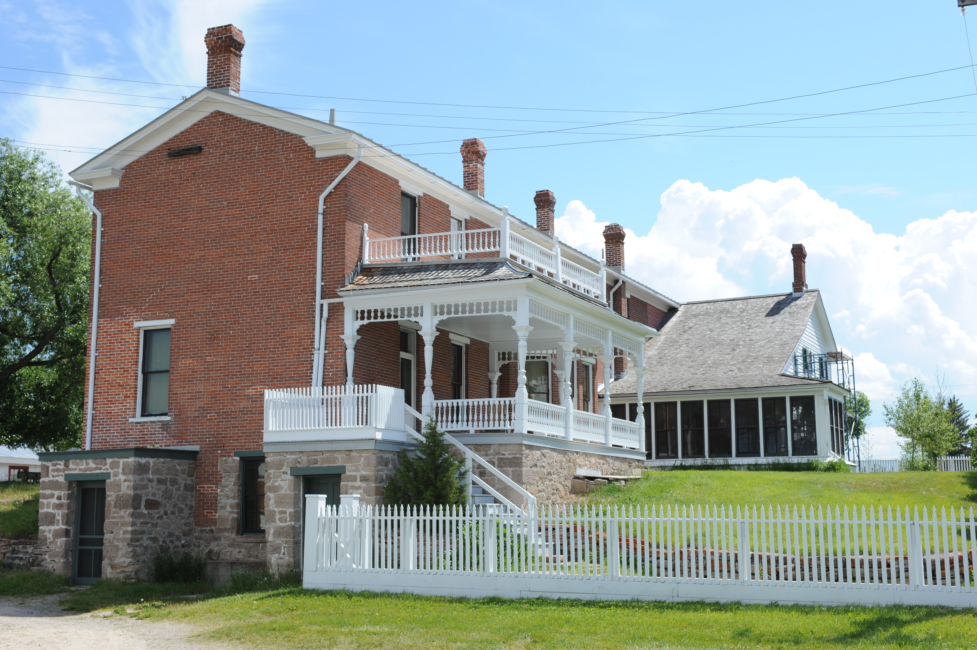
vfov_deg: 28.0
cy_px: 325
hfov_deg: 41.1
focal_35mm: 48
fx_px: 1302
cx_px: 488
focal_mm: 48
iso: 400
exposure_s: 1/1000
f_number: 8
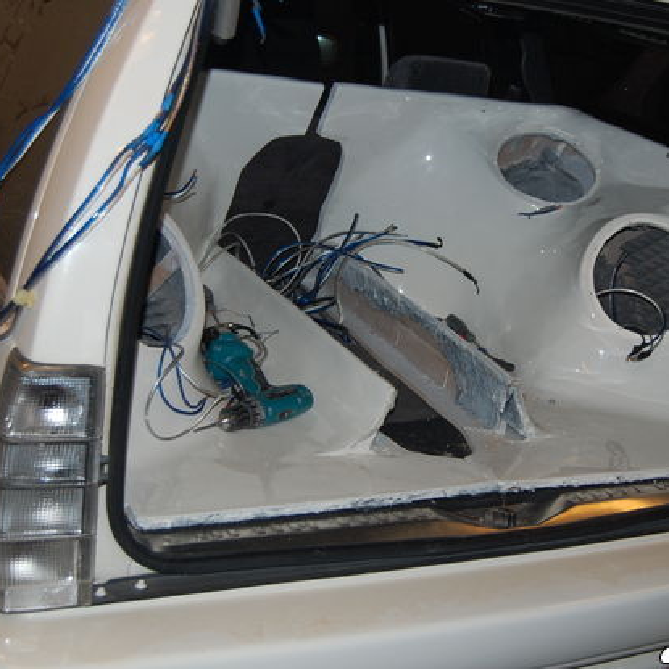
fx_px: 1115
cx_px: 421
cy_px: 329
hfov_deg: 33.2
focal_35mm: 51
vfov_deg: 33.4
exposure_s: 1/60
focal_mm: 26
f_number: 4.2
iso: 400
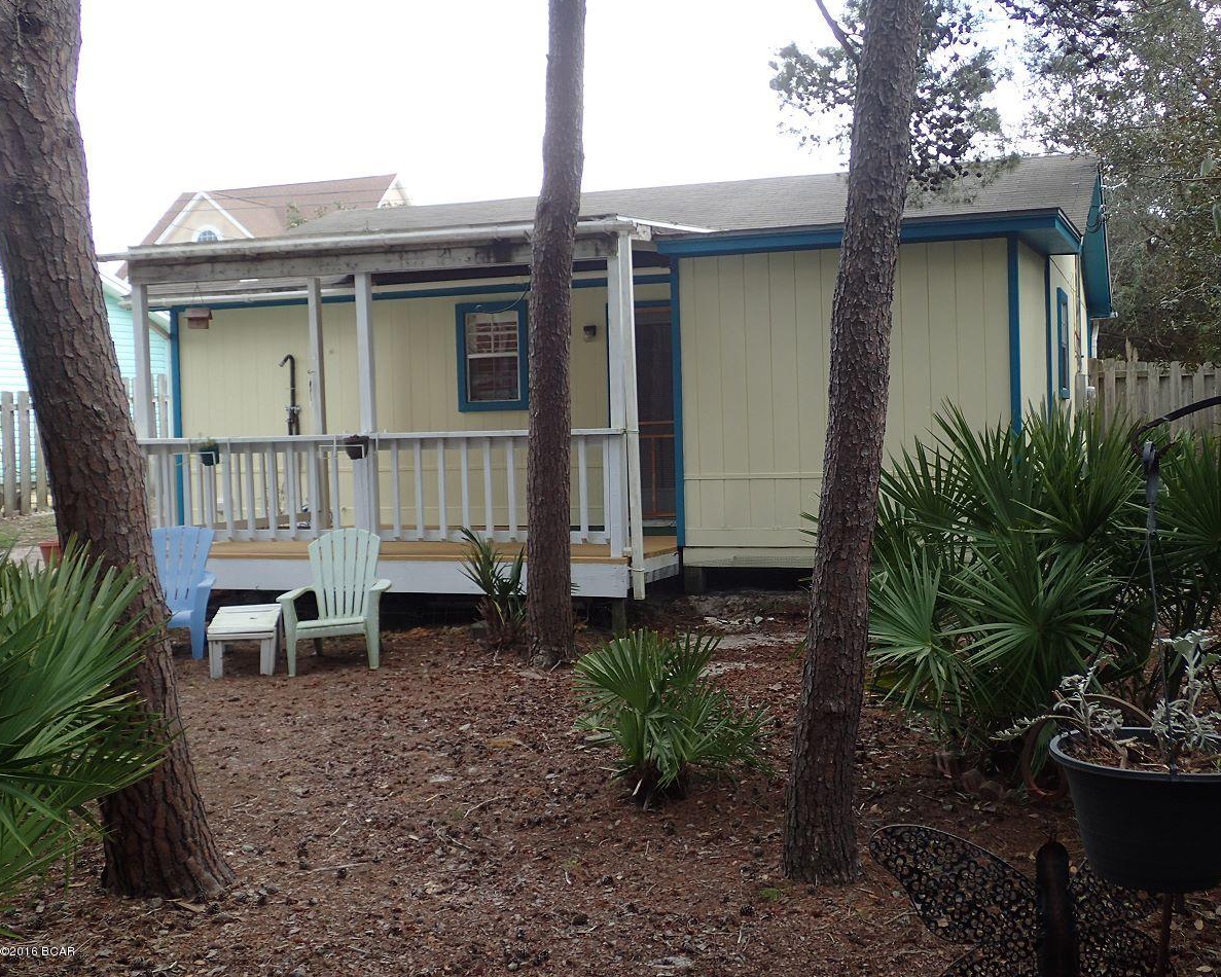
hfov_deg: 45.8
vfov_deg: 37.3
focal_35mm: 40
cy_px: 492
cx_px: 652
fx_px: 1446
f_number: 2.7
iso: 100
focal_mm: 6.86
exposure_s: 1/320
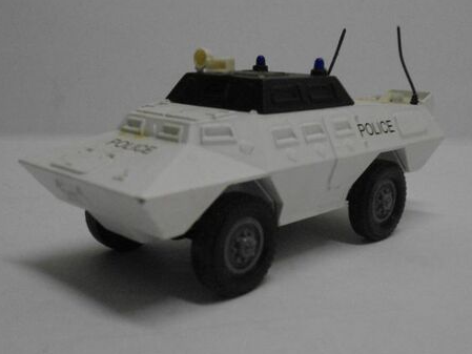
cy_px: 178
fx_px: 641
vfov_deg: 30.9
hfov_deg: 40.4
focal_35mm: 47
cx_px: 238
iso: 800
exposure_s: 1/160
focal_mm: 7.9
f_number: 3.5
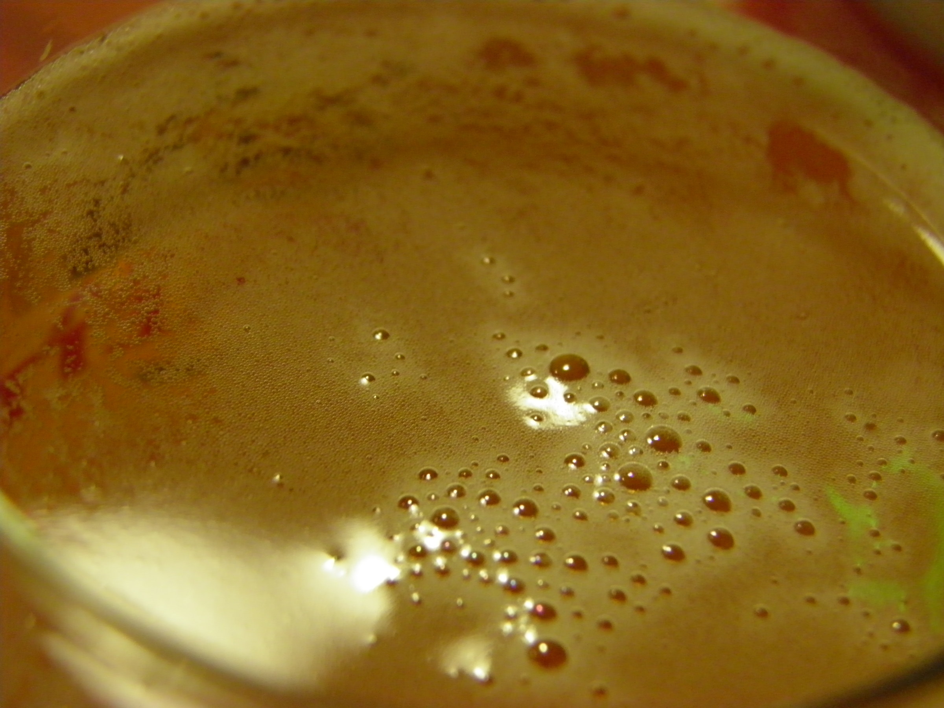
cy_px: 354
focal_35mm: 84
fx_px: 2290
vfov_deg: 17.6
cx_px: 472
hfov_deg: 23.3
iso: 320
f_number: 3.9
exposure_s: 1/8
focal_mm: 15.2
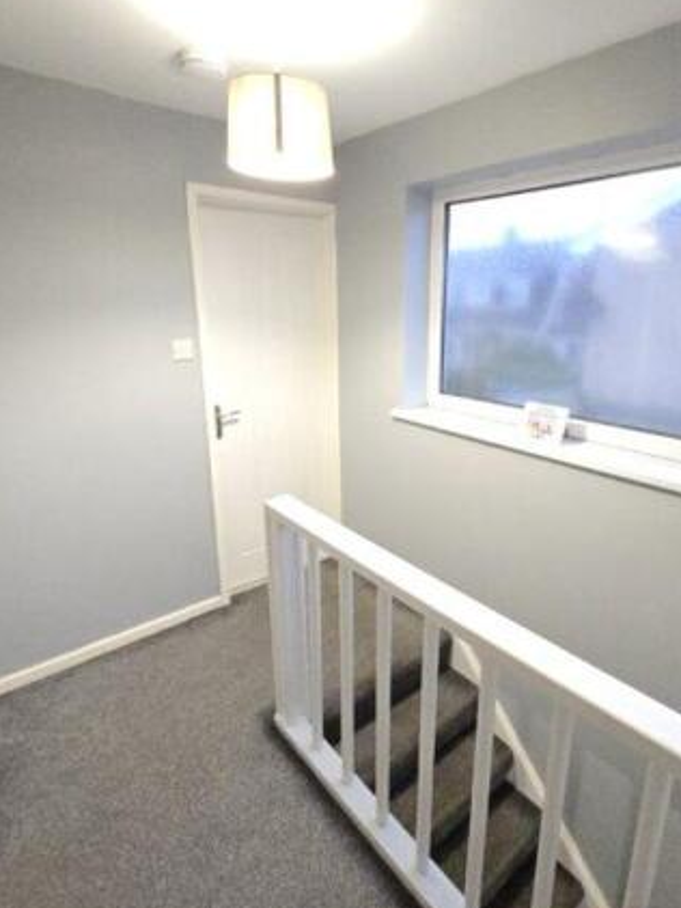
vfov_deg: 87.7
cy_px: 445
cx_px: 417
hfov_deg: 70.7
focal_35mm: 18
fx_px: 472
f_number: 2.2
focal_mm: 2.2
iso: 1250
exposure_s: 1/60
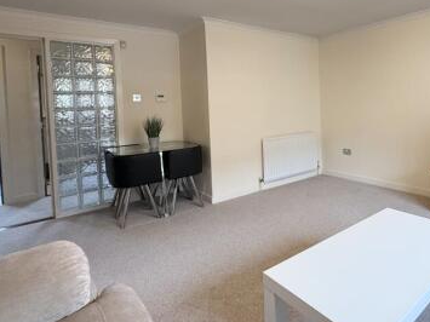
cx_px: 313
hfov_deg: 69.9
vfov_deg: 57.8
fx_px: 286
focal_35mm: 23
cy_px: 112
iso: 320
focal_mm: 2.22
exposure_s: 1/100
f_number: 2.2
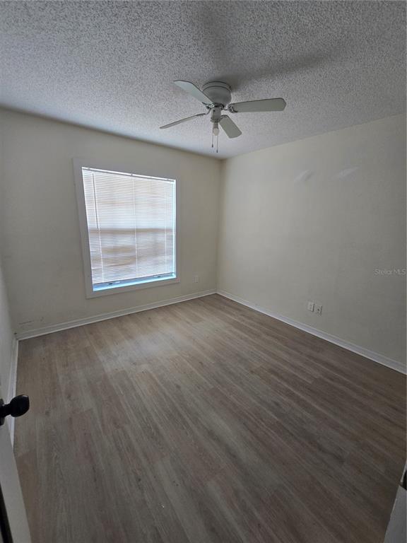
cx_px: 204
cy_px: 272
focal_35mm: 13
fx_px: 204
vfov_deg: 106.2
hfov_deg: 89.9
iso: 100
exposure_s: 1/60
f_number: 2.2
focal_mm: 2.2
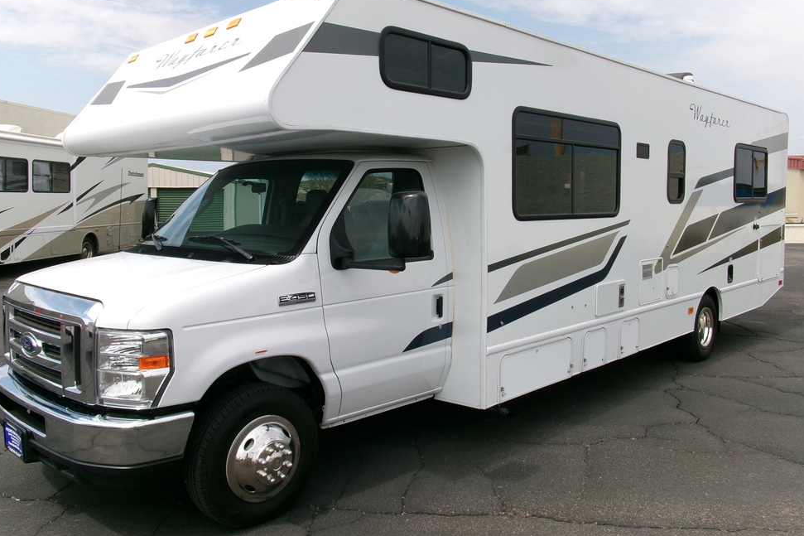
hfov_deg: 61.9
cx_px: 402
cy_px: 258
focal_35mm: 30
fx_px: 670
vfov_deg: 43.6
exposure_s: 1/140
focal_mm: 5.1
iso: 100
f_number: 10.8
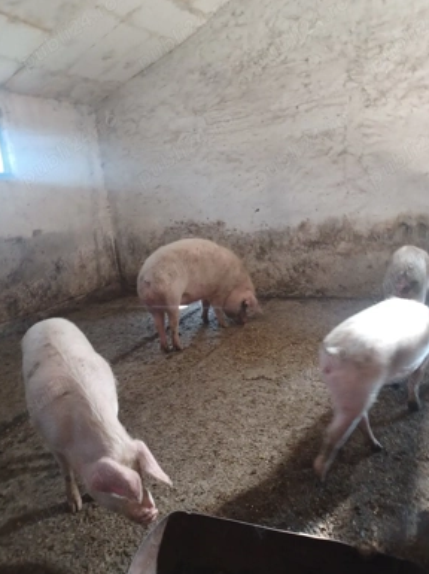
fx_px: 430
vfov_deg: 67.3
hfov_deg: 53.0
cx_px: 214
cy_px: 283
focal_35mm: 26
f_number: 1.8
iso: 400
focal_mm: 4.6
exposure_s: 1/30
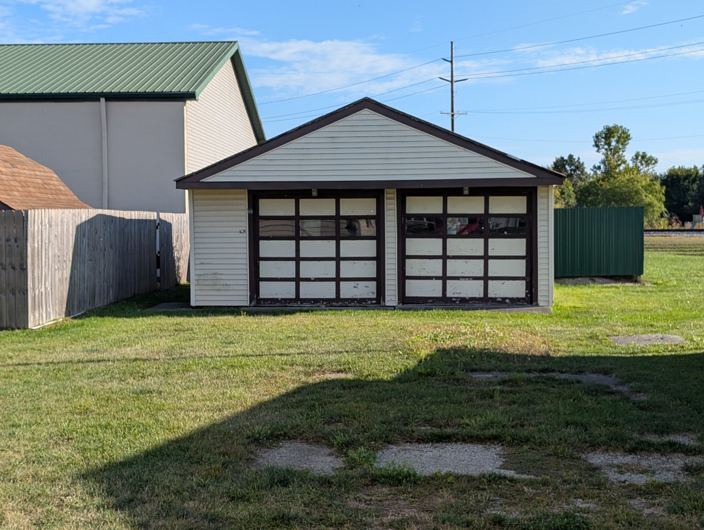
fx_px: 998
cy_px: 265
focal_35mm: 49
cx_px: 352
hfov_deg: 38.9
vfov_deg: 29.8
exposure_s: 1/917
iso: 23
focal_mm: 6.9
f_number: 1.68
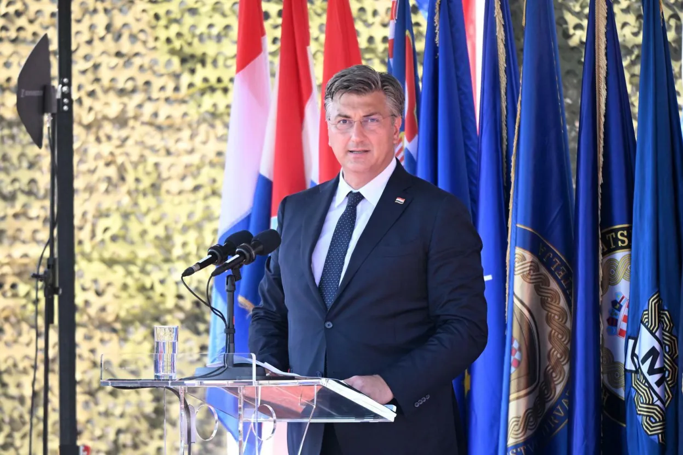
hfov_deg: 5.2
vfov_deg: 3.4
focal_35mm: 400
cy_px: 228
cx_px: 342
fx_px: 7585
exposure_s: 1/2000
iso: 2000
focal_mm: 400
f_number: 4
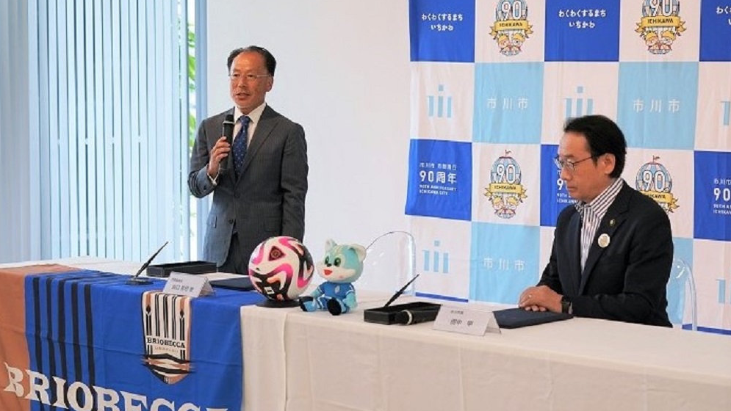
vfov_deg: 20.1
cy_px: 188
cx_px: 366
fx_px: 1163
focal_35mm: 60
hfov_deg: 34.9
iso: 500
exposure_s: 1/160
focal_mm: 57
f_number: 4
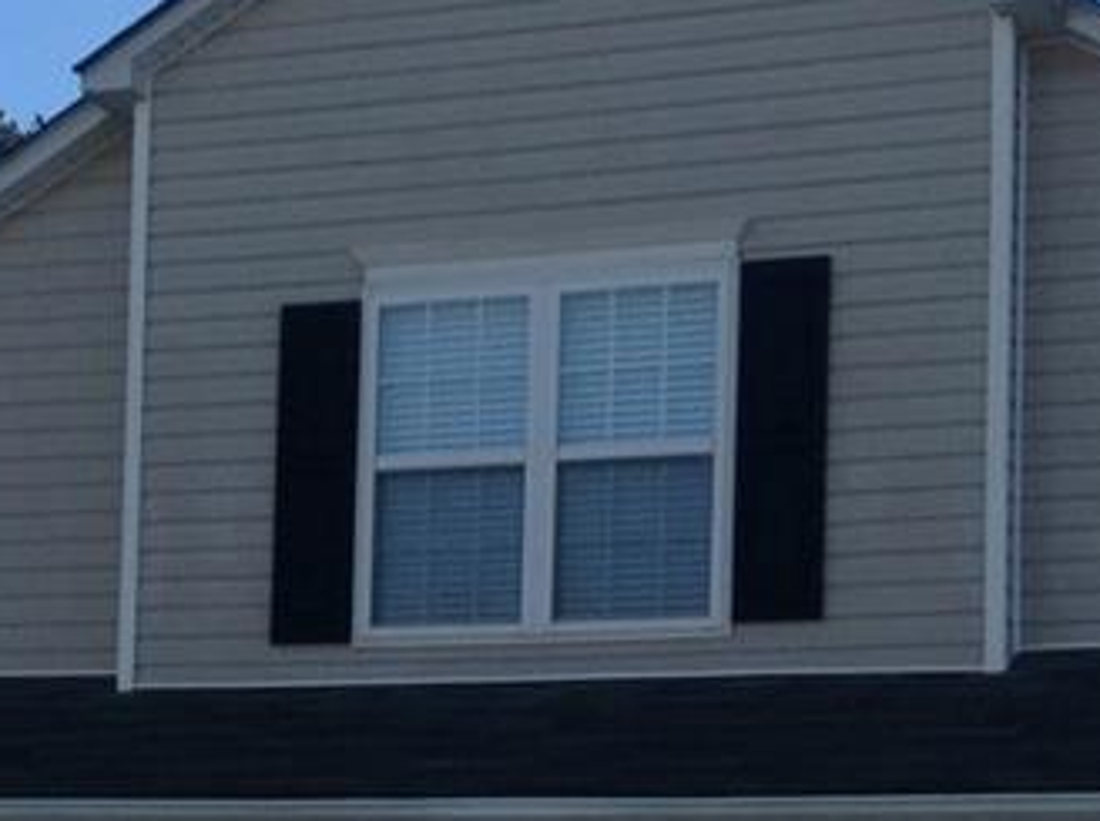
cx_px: 345
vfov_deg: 14.2
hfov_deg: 19.0
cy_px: 771
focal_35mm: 103
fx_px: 3268
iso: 25
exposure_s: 1/591
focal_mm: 3.3
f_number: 2.4
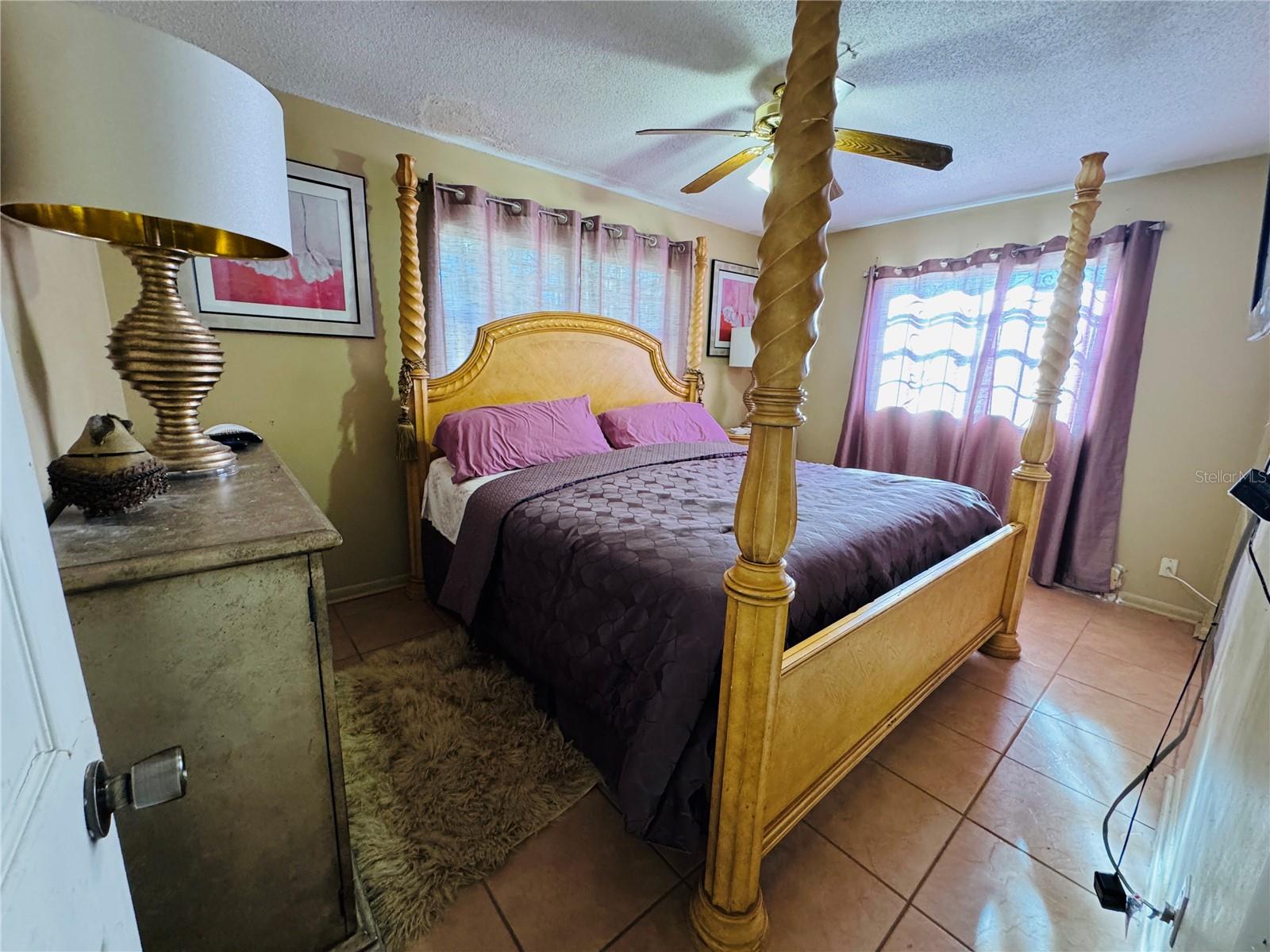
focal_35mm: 14
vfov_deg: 85.7
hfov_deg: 102.1
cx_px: 635
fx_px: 514
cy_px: 476
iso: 320
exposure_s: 1/60
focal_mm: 2.22
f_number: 2.2
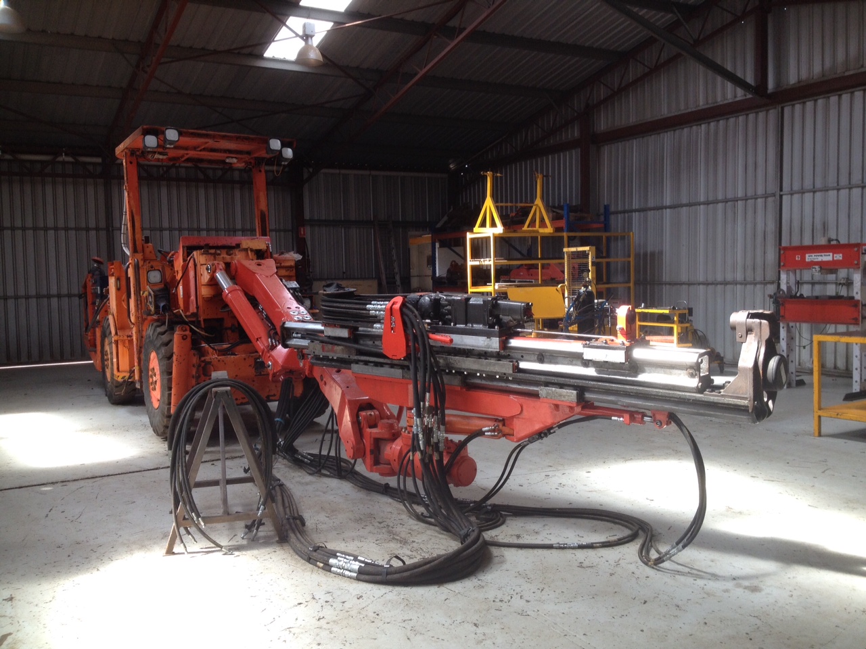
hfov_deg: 52.6
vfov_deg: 40.7
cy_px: 324
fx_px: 876
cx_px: 433
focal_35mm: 35
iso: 64
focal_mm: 4.28
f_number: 2.4
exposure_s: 1/120
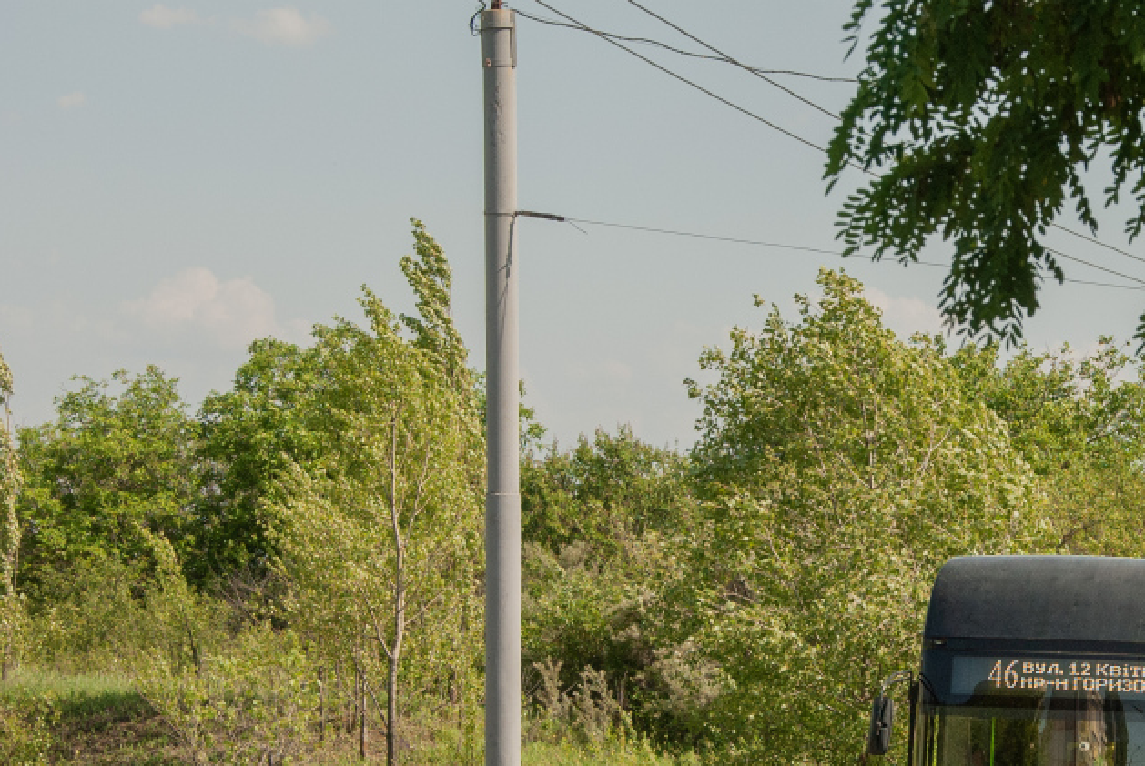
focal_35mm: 155
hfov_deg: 13.1
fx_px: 4936
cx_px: 1063
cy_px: 466
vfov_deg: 8.9
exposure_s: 1/500
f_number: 7.1
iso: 200
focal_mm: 50
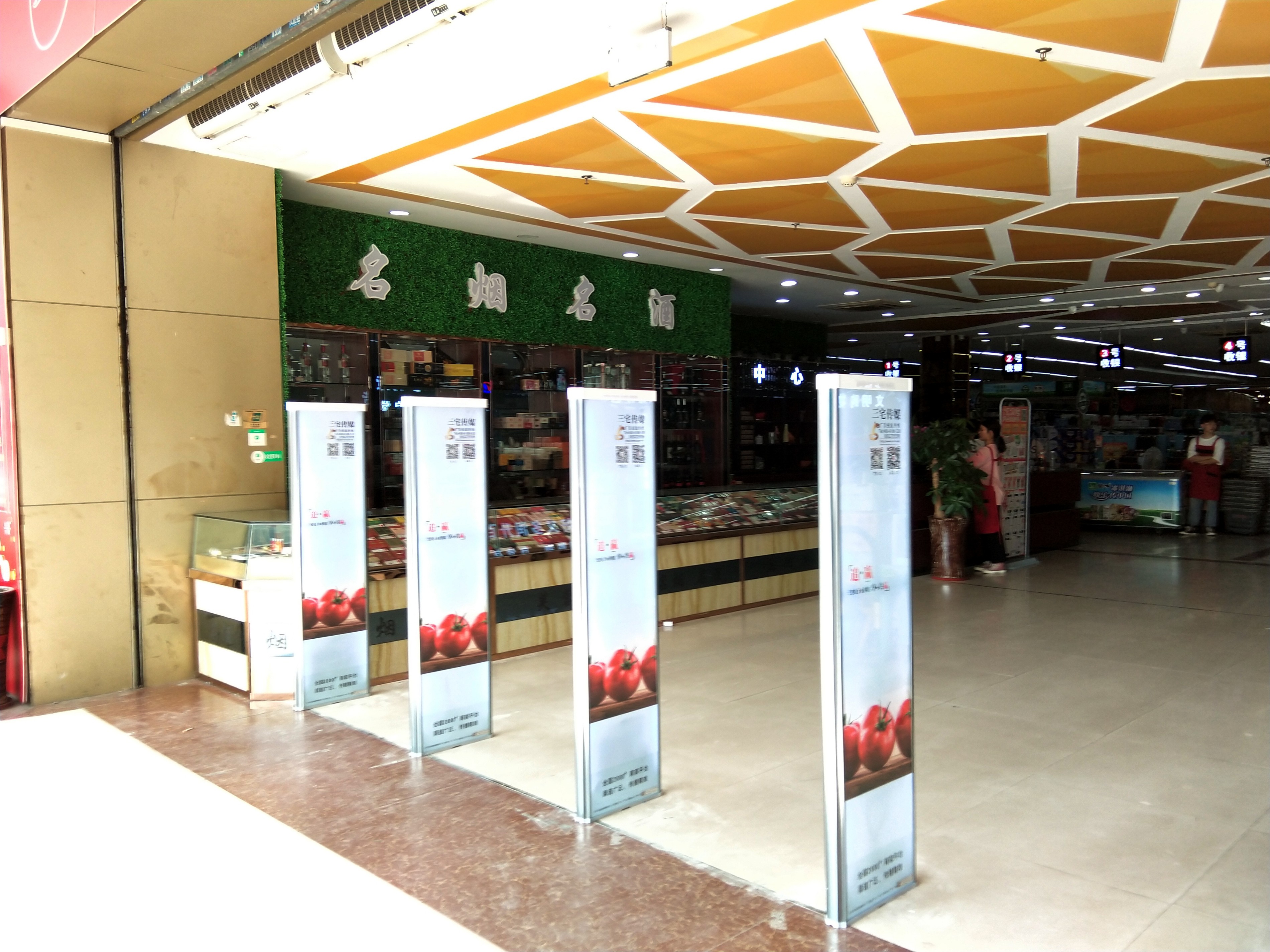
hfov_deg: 58.4
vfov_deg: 45.4
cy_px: 476
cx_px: 635
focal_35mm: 31
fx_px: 1137
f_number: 2.2
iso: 64
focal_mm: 3.69
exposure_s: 1/100
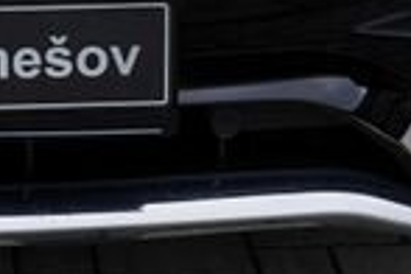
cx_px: -98
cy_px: -456
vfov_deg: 7.3
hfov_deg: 11.5
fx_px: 1986
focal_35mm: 174
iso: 100
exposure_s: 1/160
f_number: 6.3
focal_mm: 25
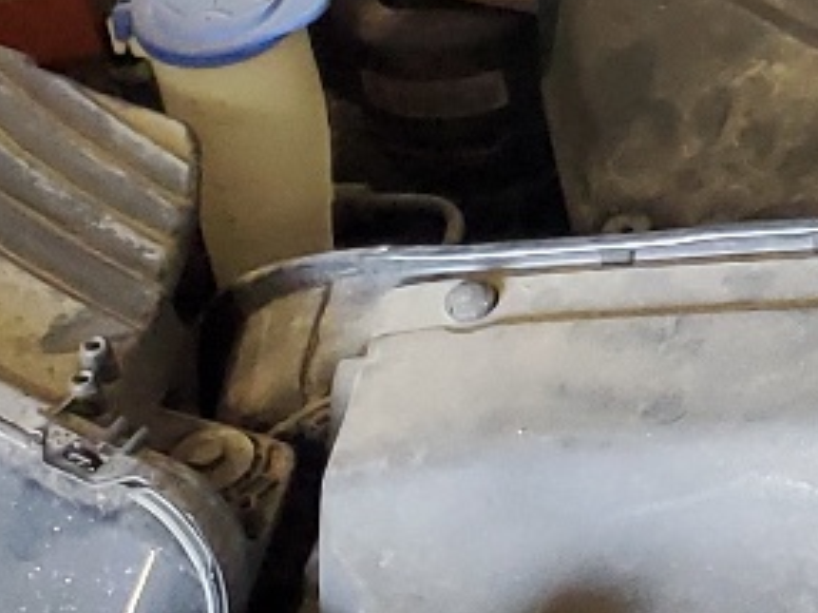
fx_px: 3425
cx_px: 1719
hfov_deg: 11.9
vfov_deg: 10.0
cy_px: -182
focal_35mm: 145
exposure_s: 1/60.2
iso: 185
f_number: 1.5
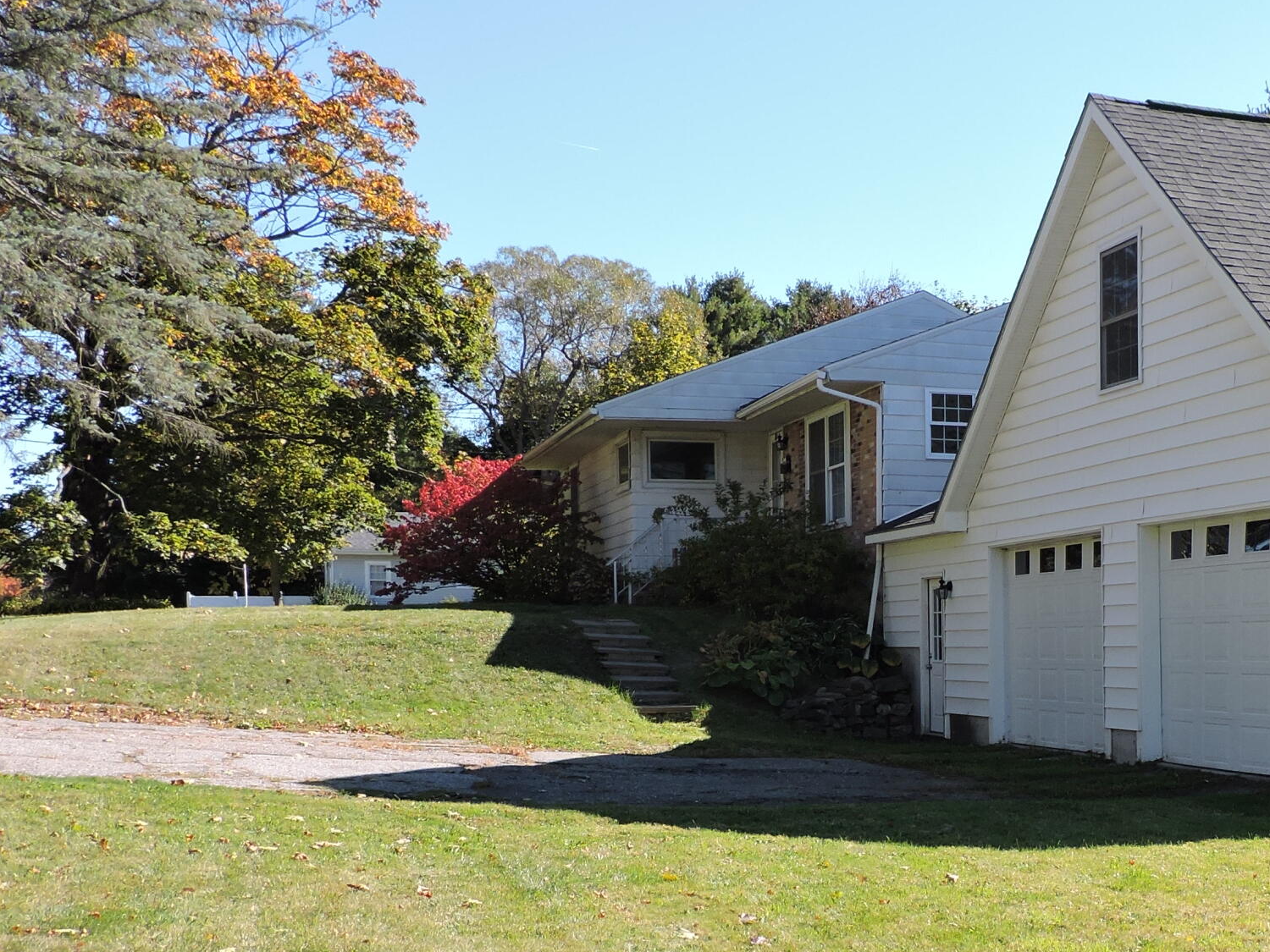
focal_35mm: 48
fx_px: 1761
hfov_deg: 38.2
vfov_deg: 29.8
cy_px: 713
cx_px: 1012
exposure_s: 1/640
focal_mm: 4.3
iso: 100
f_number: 3
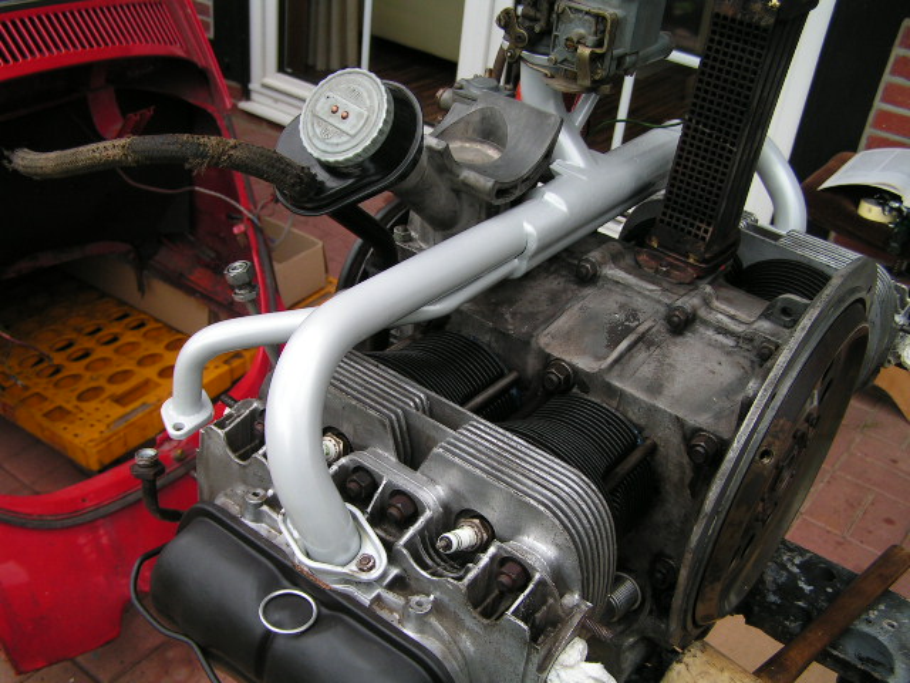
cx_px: 455
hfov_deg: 49.0
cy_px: 342
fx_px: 999
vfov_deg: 37.7
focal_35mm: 38
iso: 50
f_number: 2.8
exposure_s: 1/40
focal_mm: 6.3
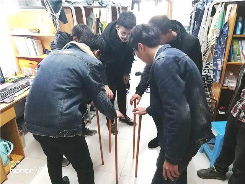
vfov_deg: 51.4
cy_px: 92
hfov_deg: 65.3
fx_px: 191
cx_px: 122
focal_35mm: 27
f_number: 2.2
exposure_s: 1/20
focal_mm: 3.84
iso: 500
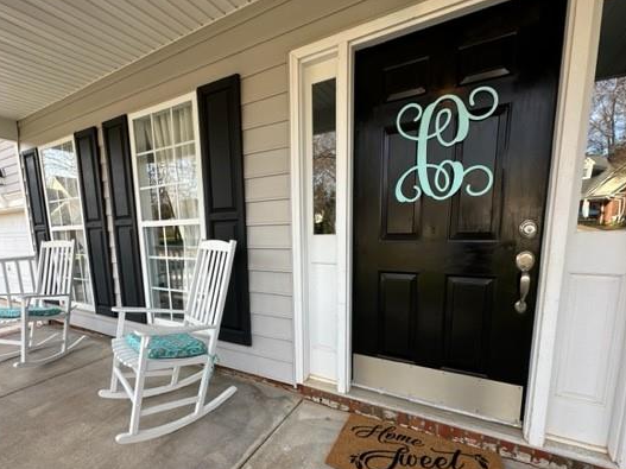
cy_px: 273
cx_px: 273
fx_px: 307
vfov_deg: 74.2
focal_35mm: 17
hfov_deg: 90.6
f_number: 2.2
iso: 40
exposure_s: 1/178
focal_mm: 2.22
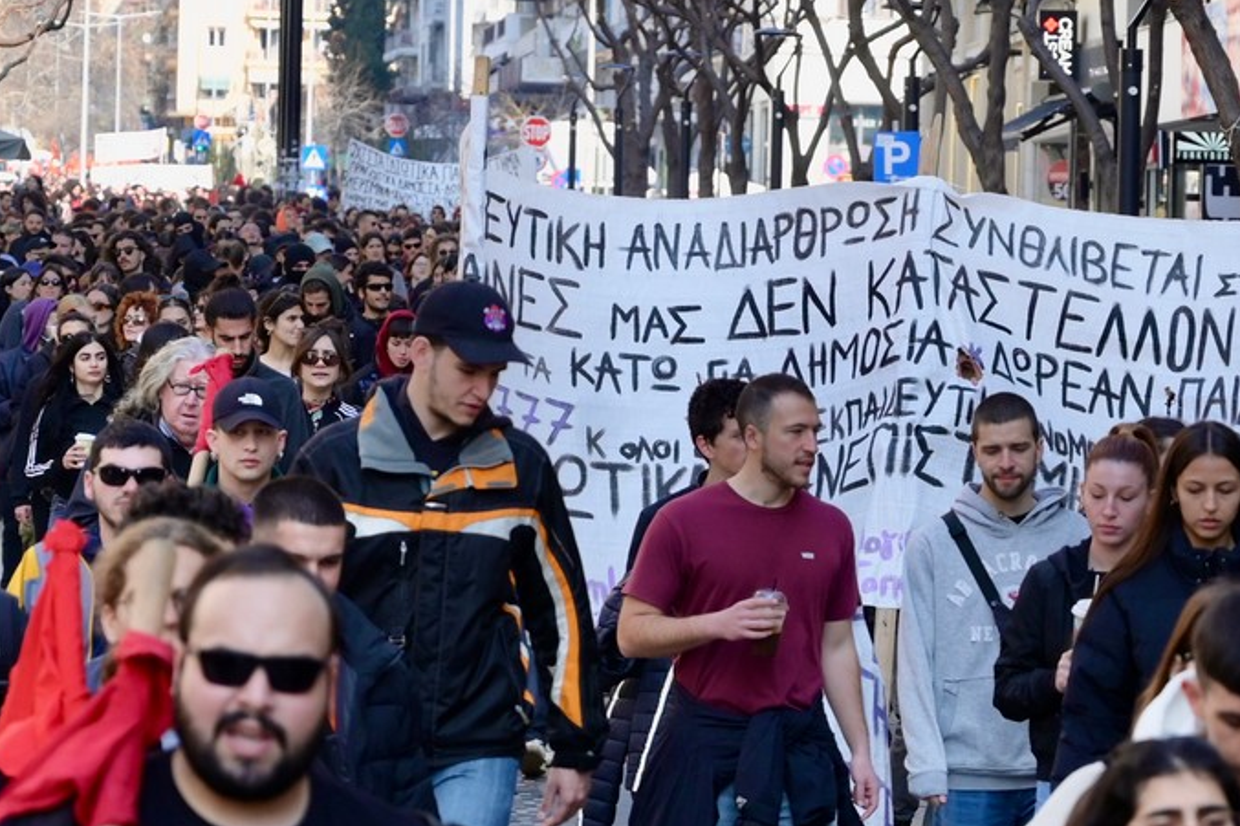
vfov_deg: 11.0
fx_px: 4270
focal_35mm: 124
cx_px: 639
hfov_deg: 16.5
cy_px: 657
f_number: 4
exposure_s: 1/1000
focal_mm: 70
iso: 320
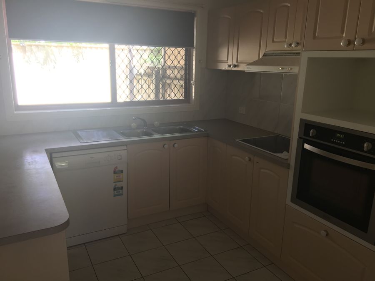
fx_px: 314
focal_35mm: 29
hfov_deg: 61.7
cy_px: 140
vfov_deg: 48.2
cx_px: 188
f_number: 2.2
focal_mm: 4.15
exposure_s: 1/50
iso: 32
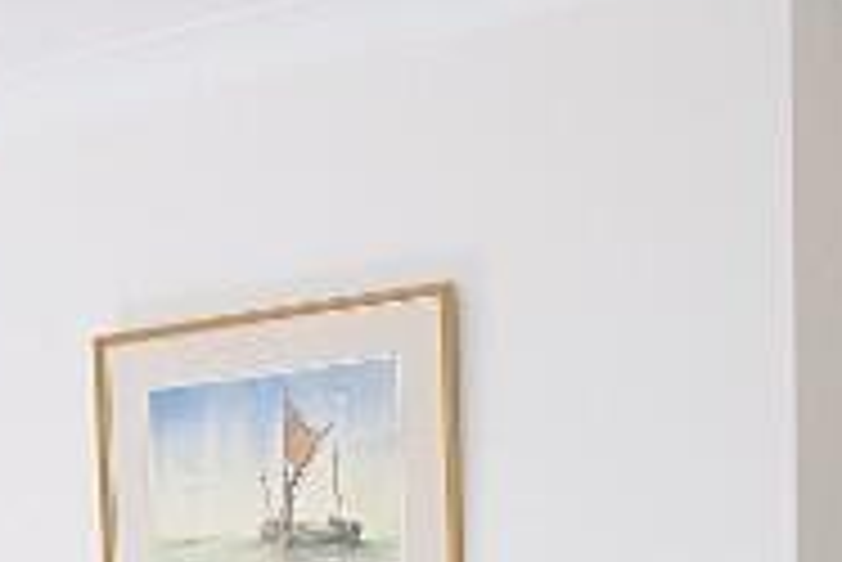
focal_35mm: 82
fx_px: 1919
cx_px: 149
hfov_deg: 24.3
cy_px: 843
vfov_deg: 15.4
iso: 200
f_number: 4
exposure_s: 1/160
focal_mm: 10
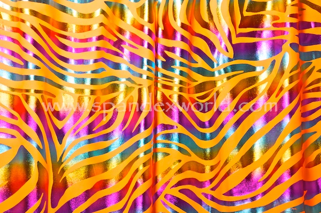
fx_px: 935
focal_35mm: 105
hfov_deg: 19.5
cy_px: 106
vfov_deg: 13.0
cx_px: 160
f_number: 14
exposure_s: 1/640
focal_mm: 70
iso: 400
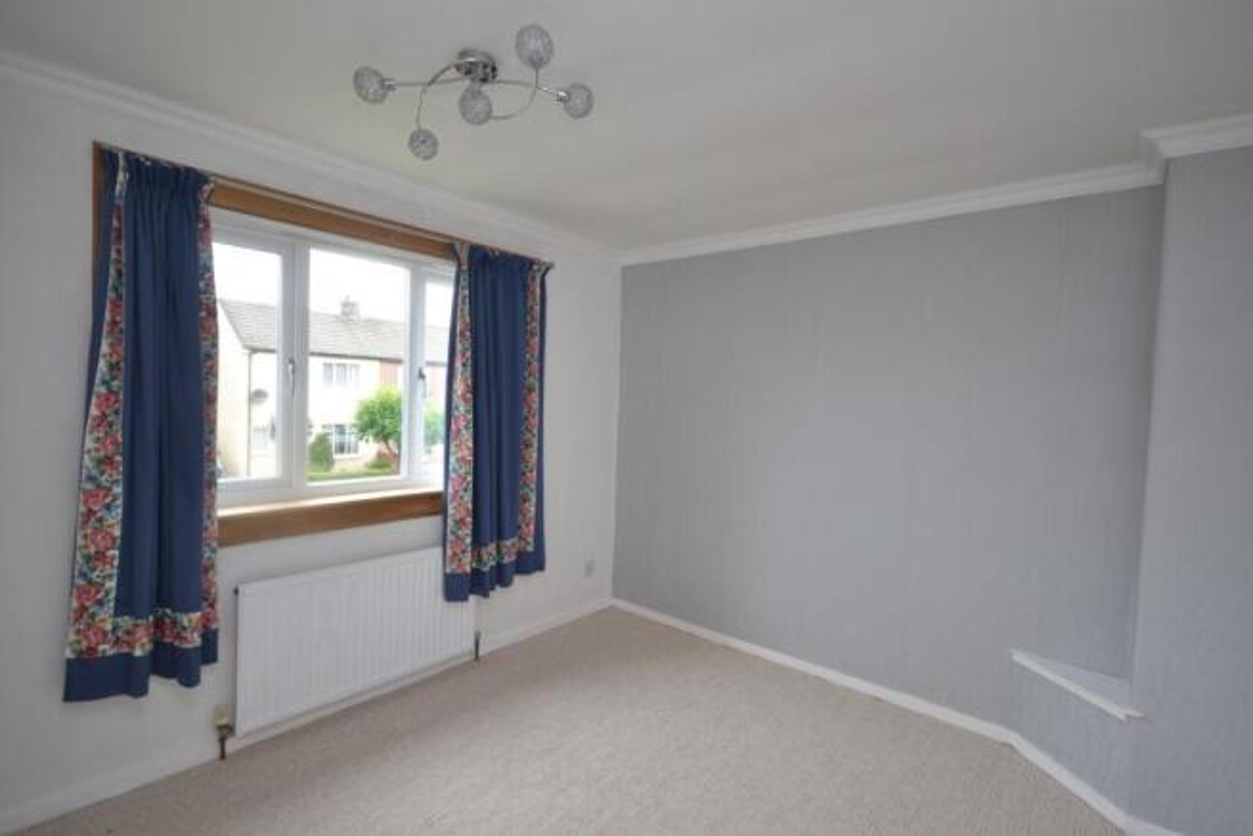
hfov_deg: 95.0
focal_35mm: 16
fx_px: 574
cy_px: 418
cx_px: 626
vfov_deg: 72.1
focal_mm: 11
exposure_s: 1/125
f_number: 5.6
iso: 400
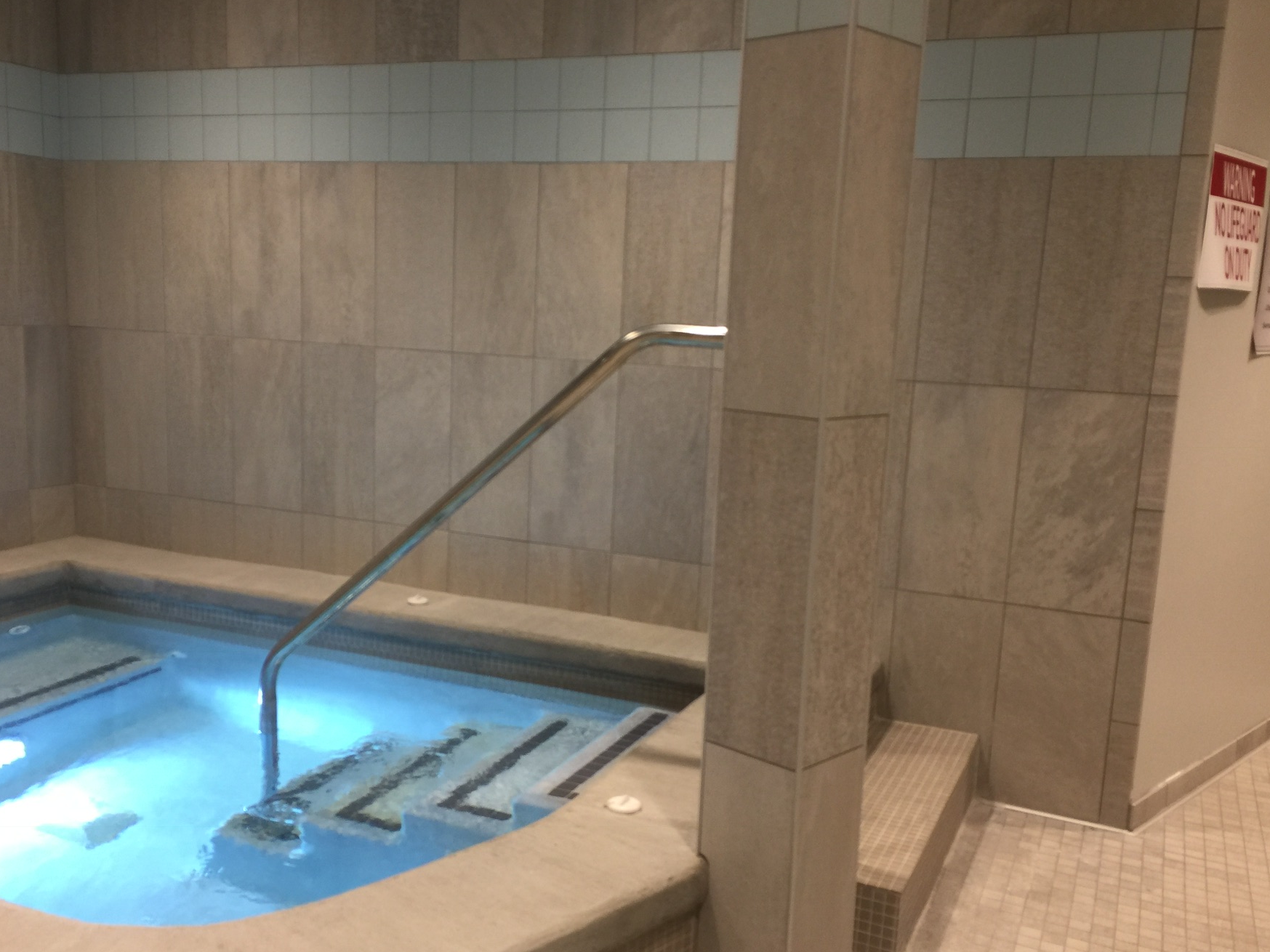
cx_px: 587
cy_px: 540
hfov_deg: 53.9
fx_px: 1247
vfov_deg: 41.7
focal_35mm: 34
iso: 32
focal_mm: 4.15
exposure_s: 1/15
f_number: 2.2
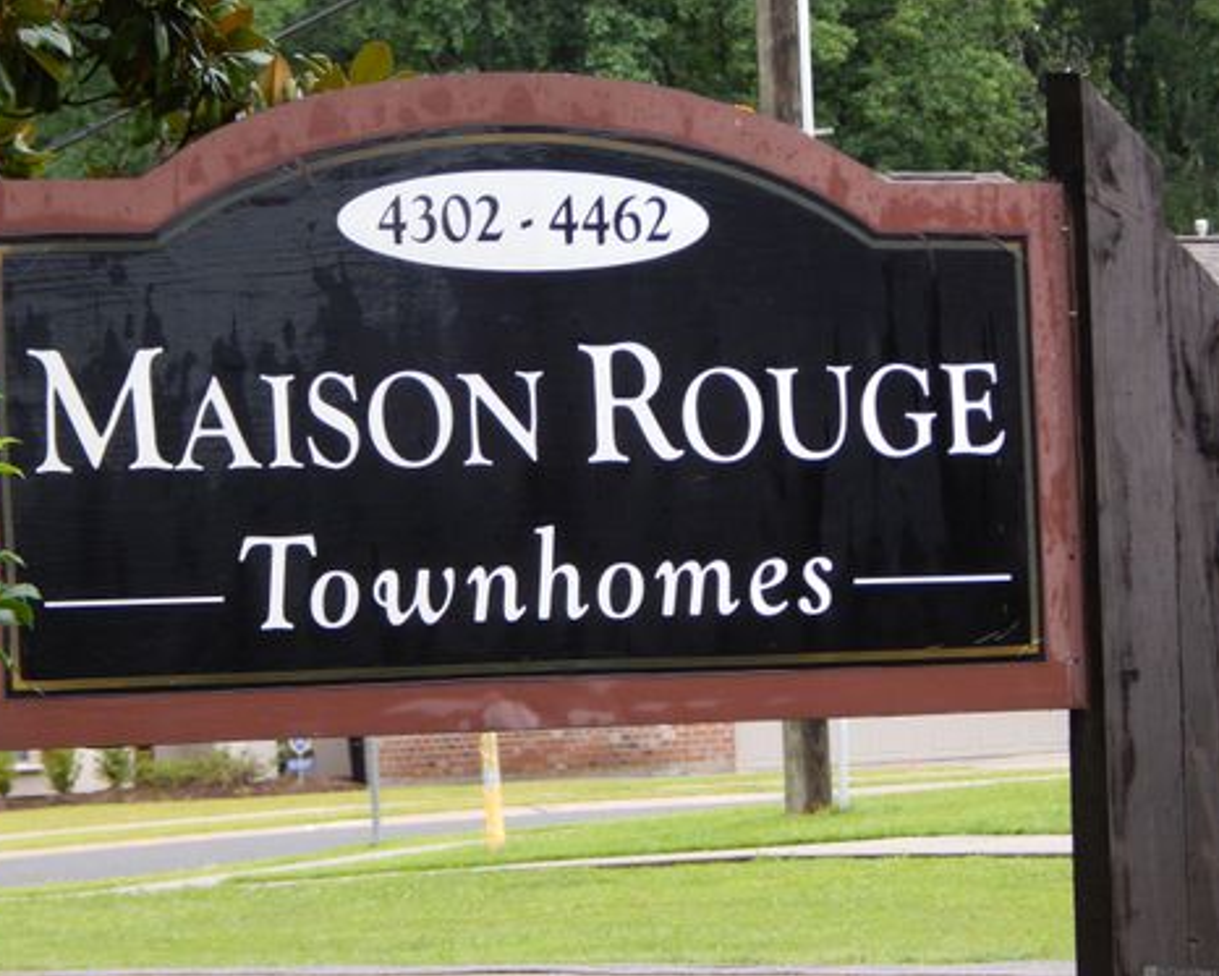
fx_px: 7903
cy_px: 488
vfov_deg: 7.1
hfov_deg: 8.8
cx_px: 573
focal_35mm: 219
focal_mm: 37.1
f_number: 5.4
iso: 220
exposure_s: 1/30
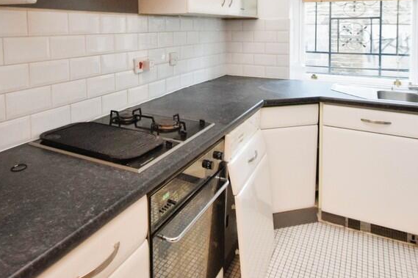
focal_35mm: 27
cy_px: 65
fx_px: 313
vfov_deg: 46.0
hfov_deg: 67.2
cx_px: 184
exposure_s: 1/60
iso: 2500
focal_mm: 10
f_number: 3.5
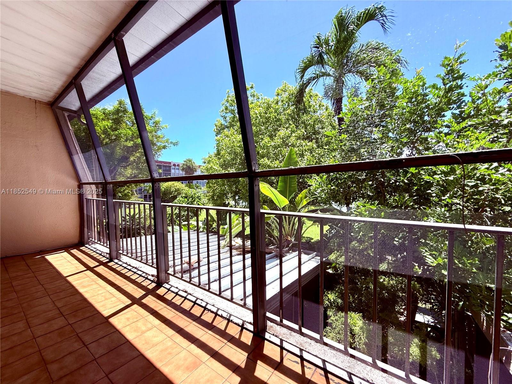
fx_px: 207
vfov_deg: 85.7
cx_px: 256
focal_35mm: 14
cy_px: 192
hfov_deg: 102.1
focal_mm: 2.22
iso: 64
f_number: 2.2
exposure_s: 1/1125
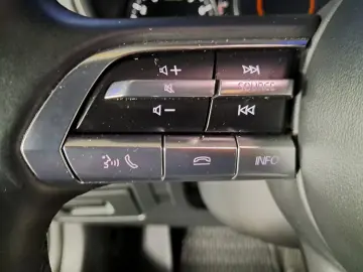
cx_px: 182
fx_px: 283
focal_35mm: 27
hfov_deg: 65.3
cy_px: 136
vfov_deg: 51.4
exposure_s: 1/20
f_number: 1.8
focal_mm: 4
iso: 1600
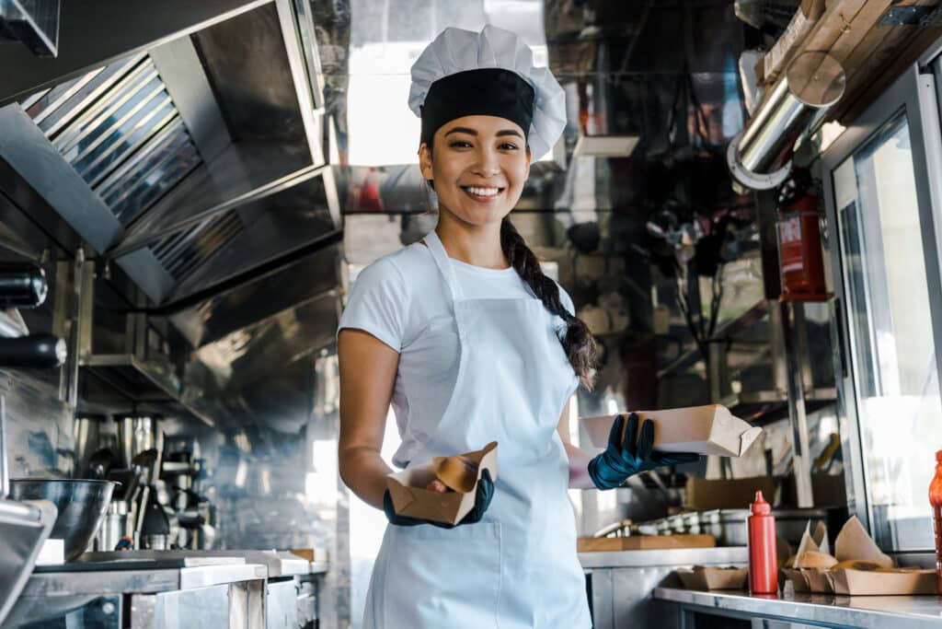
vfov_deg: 31.9
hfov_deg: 46.4
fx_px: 1099
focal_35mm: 42
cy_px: 314
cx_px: 471
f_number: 3.2
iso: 500
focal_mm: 42
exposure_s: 1/160
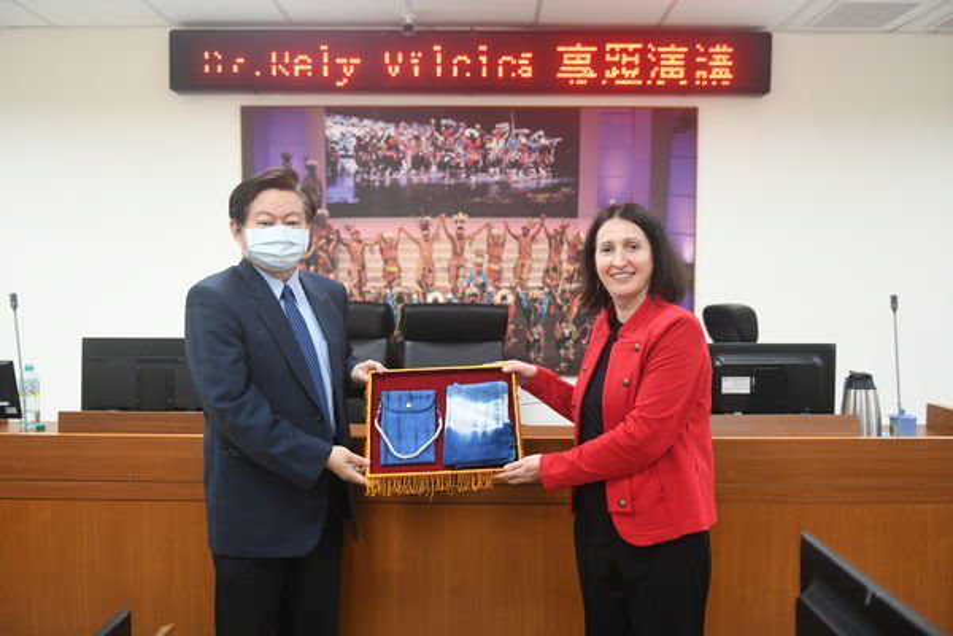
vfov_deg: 42.3
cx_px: 476
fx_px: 821
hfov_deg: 60.3
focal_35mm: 31
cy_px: 318
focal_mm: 31
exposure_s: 1/200
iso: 1250
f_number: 3.2
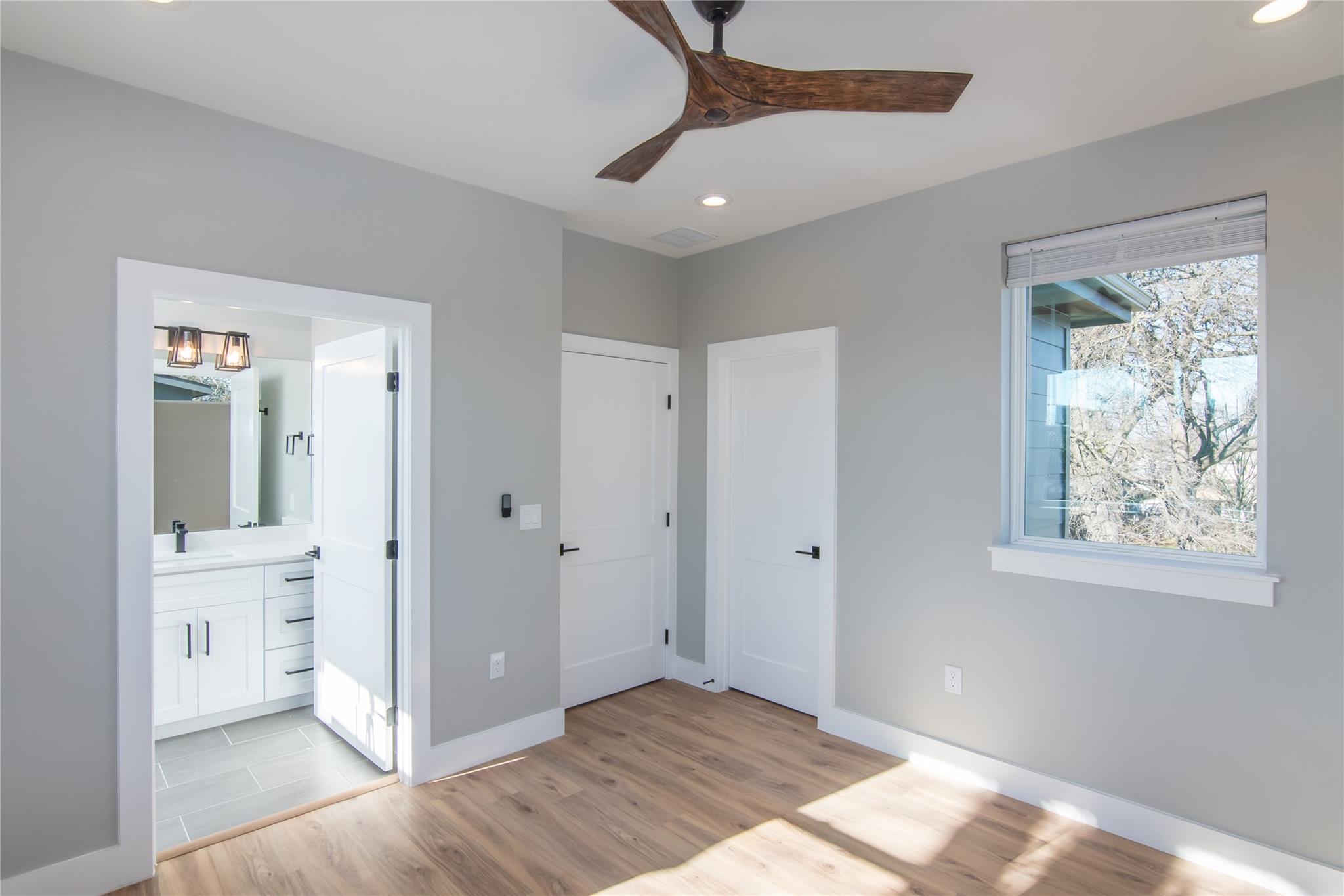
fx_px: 616
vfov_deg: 72.0
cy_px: 448
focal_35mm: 16
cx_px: 672
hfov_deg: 95.0
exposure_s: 1/250
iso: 640
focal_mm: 11
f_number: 8
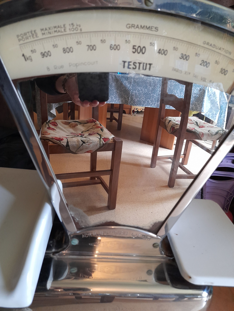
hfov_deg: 54.9
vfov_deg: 69.4
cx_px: 117
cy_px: 156
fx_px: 225
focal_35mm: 25
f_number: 2
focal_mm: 4.6
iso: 320
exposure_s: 1/33
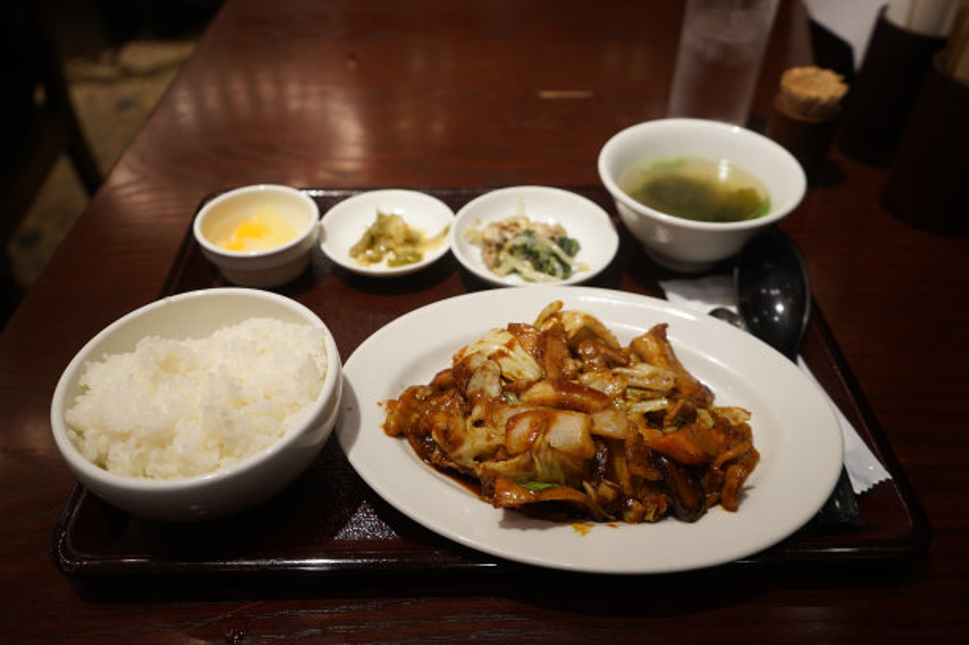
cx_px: 484
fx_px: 753
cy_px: 322
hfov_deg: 65.5
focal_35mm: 28
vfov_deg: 46.3
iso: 640
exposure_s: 1/60
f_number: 4
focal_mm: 28
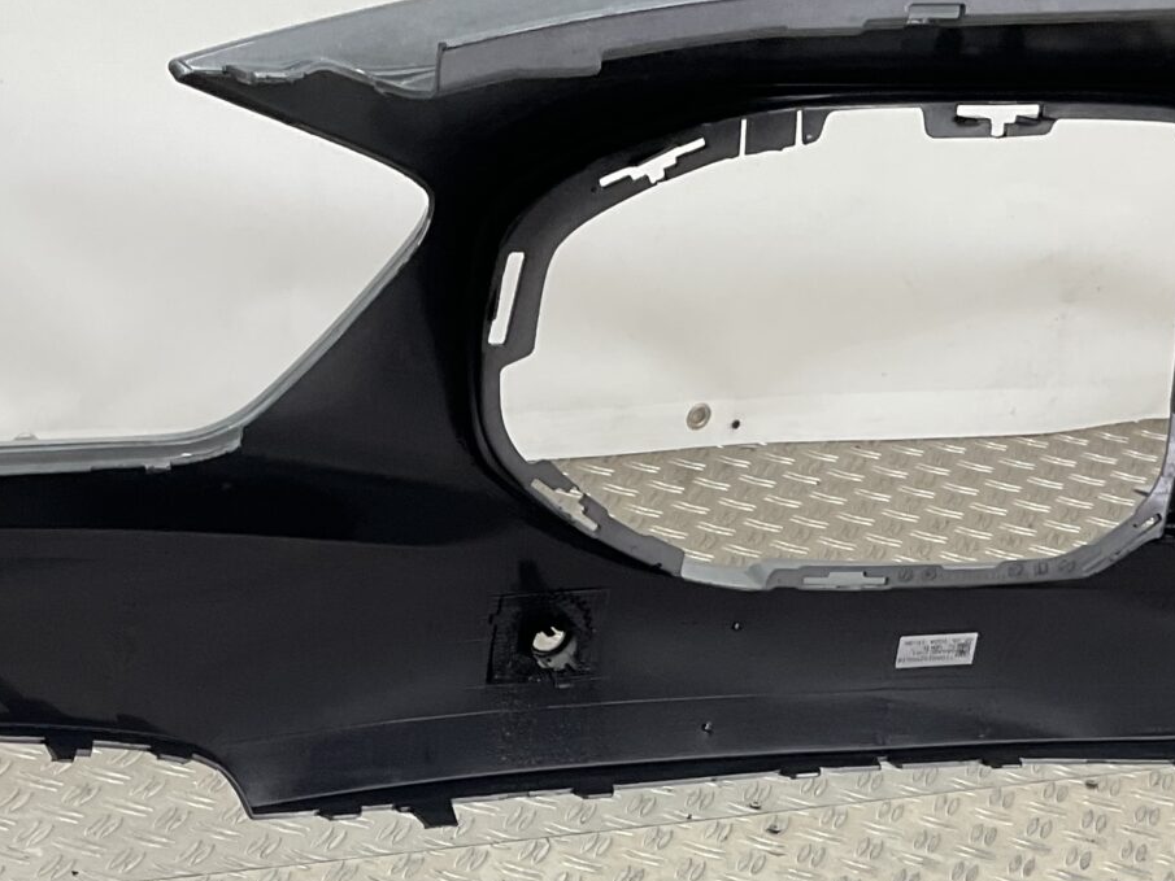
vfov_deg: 17.6
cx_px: 373
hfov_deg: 23.7
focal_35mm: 82
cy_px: 849
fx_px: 2784
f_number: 1.8
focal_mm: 3
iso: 32
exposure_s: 1/120
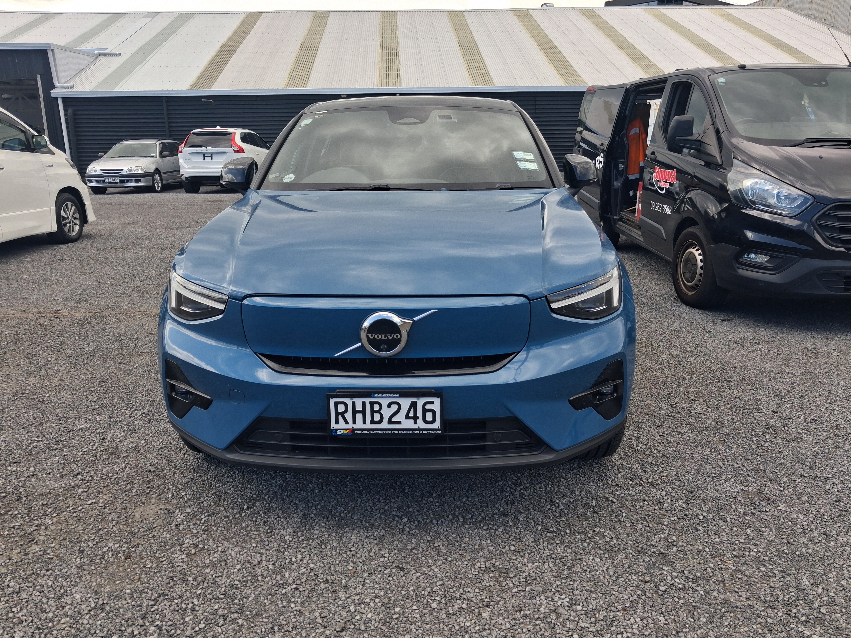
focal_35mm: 27
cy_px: 319
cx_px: 426
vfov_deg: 51.4
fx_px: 664
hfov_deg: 65.3
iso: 25
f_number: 1.8
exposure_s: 1/259
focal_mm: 4
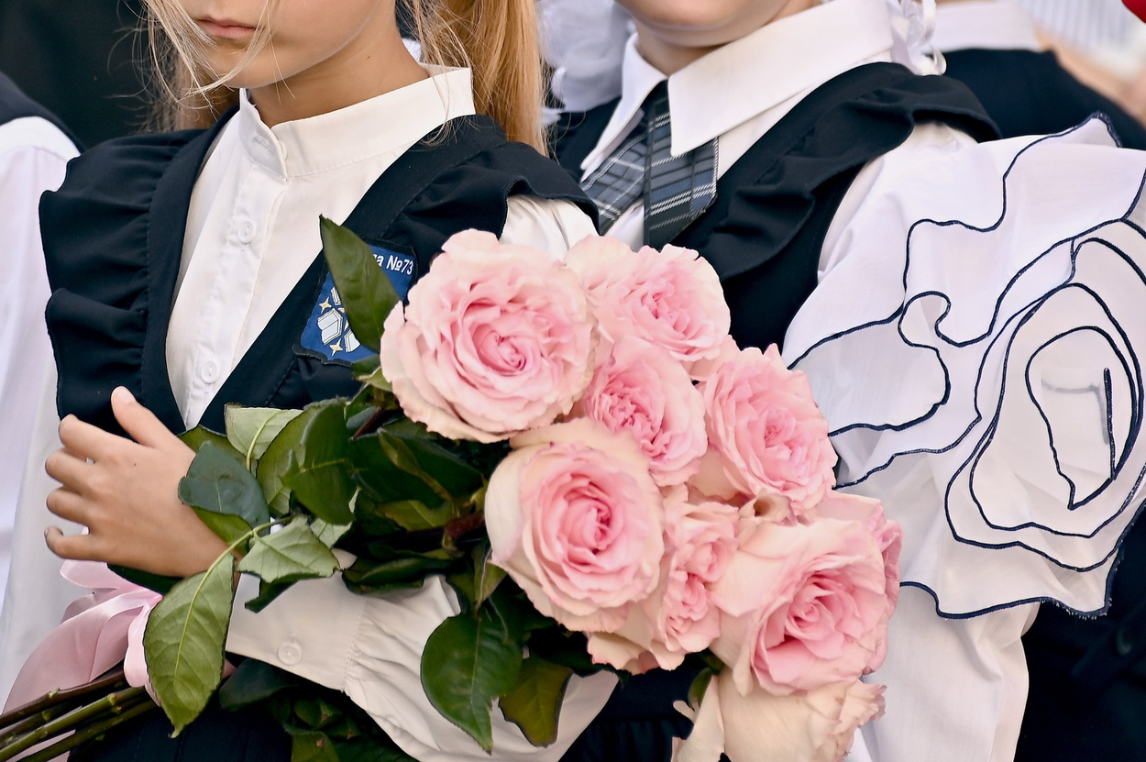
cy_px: 21
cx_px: 281
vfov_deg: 4.1
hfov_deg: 6.1
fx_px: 10750
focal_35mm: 338
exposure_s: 1/320
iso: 125
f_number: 5
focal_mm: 165
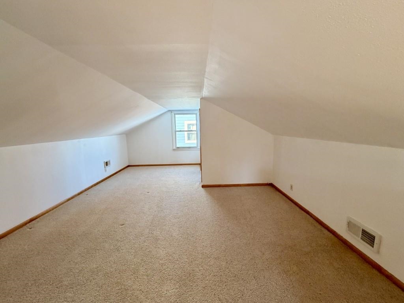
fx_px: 163
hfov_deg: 102.1
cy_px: 152
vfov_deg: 85.7
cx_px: 202
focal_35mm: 14
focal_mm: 2.22
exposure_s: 1/121
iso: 320
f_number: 2.2
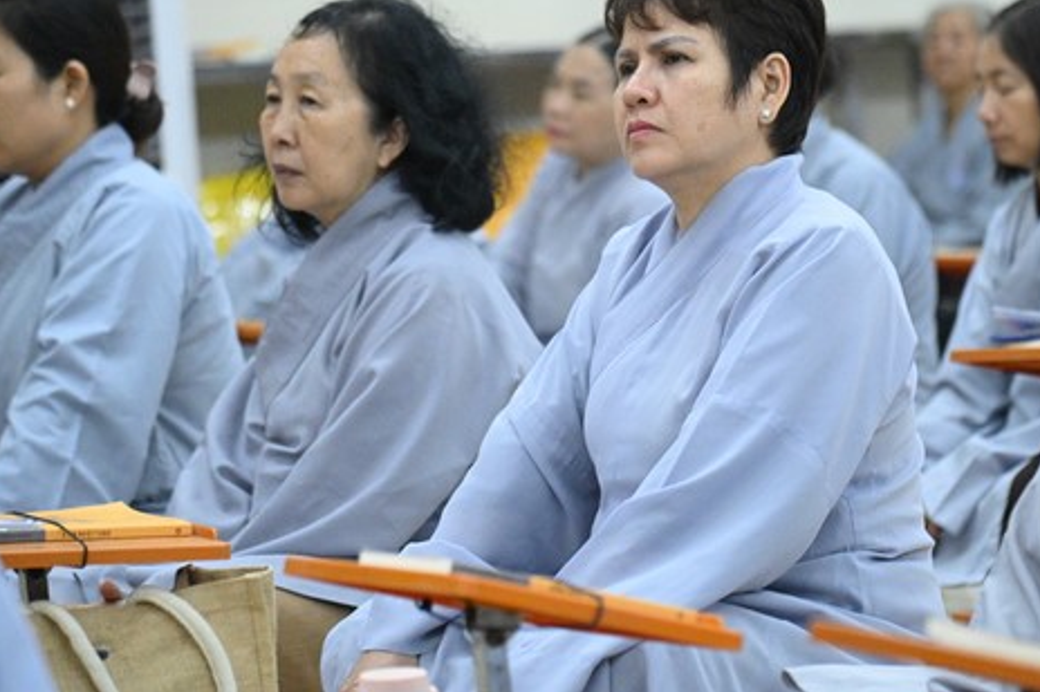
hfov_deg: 12.2
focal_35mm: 168
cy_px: 211
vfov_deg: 8.2
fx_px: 4851
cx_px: 601
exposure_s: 1/250
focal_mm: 120
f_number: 4
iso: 12800
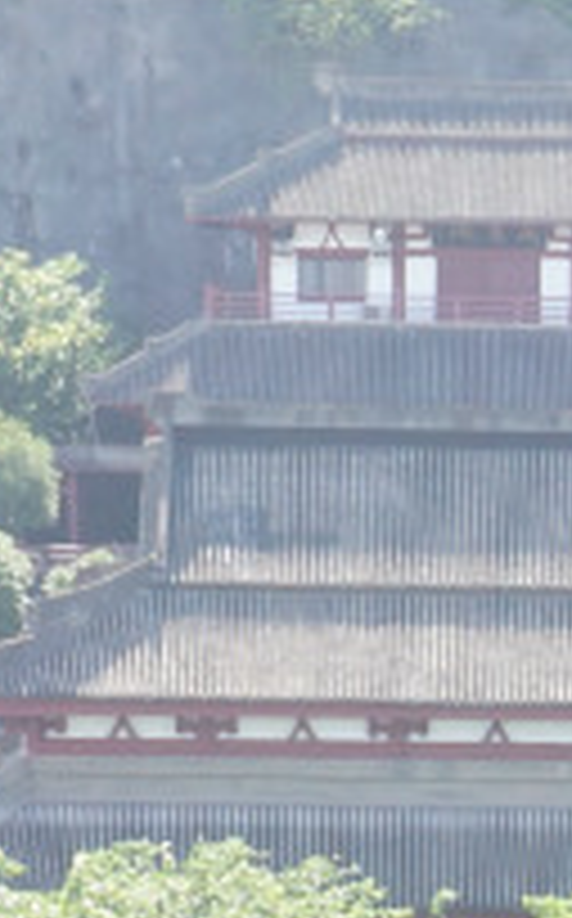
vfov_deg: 10.3
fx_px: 4802
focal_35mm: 192
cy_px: 1692
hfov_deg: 6.8
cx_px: 617
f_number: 11
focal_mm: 16
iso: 200
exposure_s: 1/60
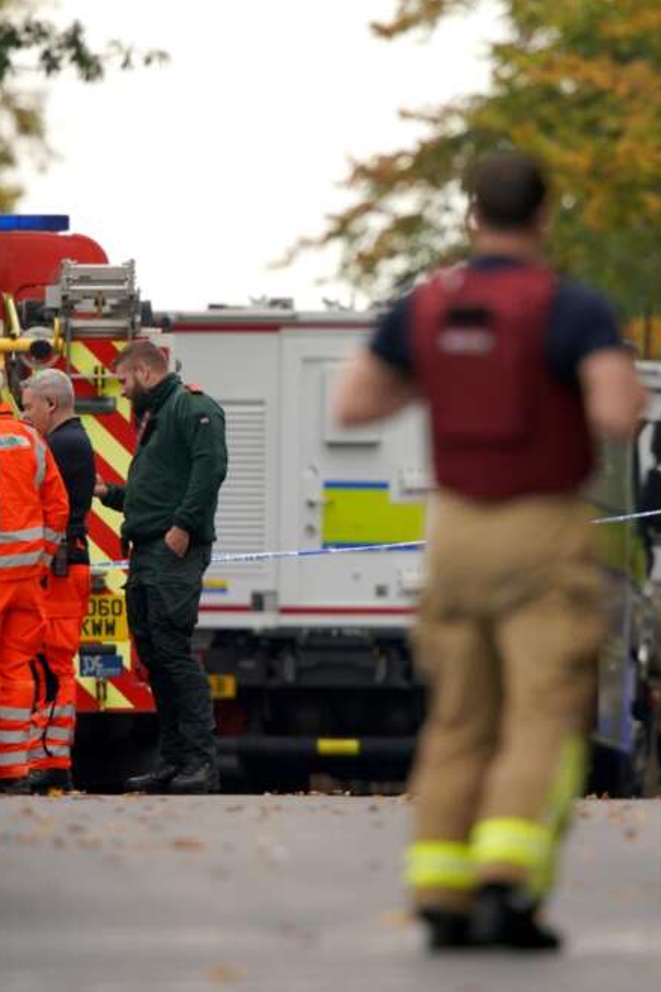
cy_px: 496
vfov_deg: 2.0
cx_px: 416
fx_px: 29042
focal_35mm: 1054
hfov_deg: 1.3
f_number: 5.6
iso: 800
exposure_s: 1/1250
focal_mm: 700
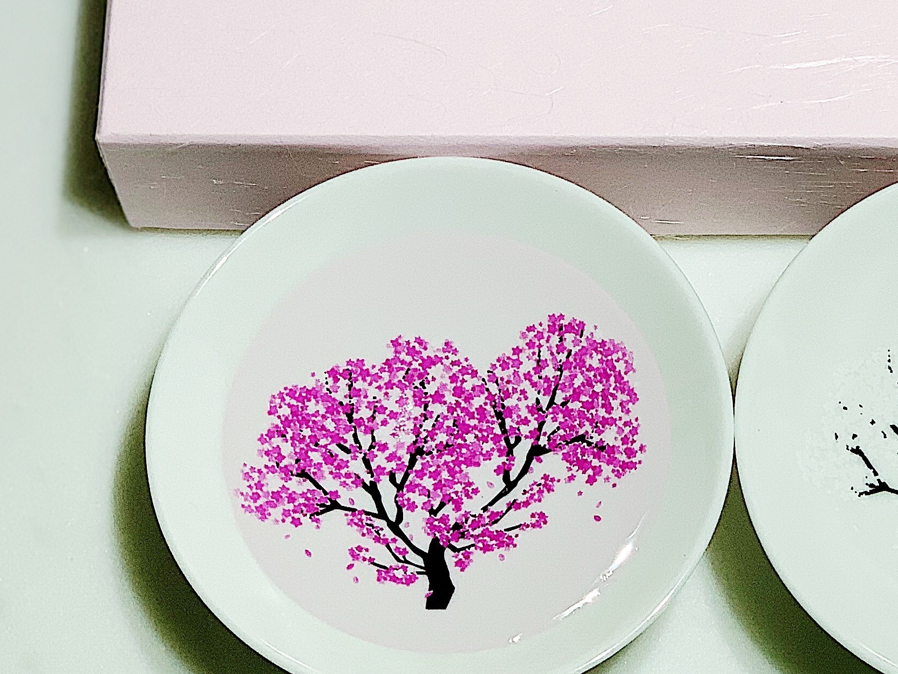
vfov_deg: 11.7
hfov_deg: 15.6
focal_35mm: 126
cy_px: 174
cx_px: 695
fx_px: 3269
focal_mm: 6
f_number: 2.4
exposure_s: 1/98
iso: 50
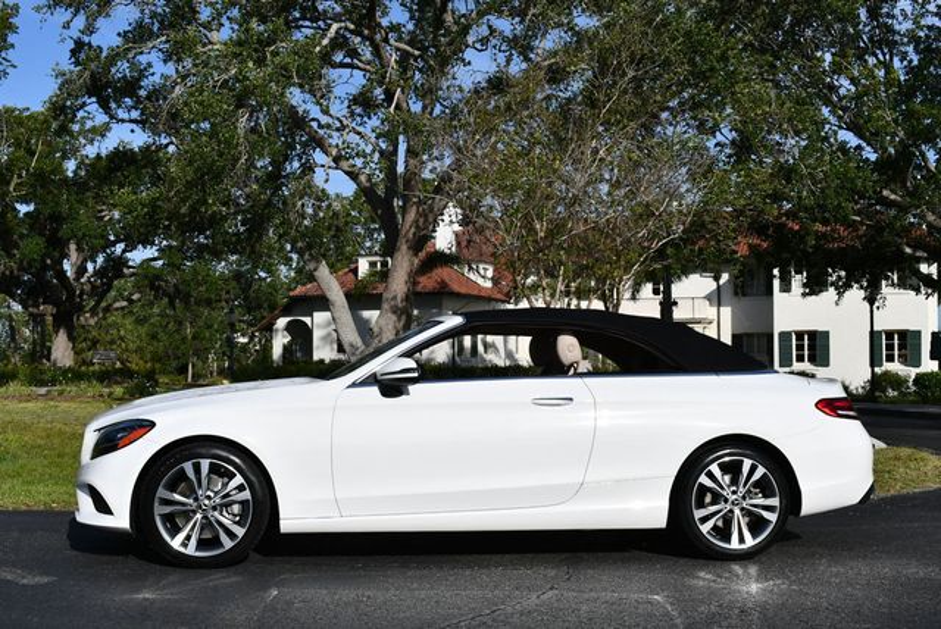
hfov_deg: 44.5
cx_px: 470
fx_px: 1151
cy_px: 314
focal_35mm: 44
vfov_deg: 30.6
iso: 100
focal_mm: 22
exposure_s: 1/400
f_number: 10
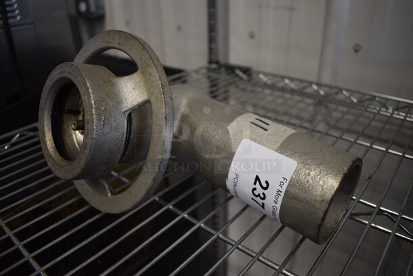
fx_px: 310
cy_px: 138
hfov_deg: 67.3
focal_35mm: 27
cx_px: 206
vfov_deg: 48.0
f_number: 3.5
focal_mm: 18
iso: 800
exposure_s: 1/160
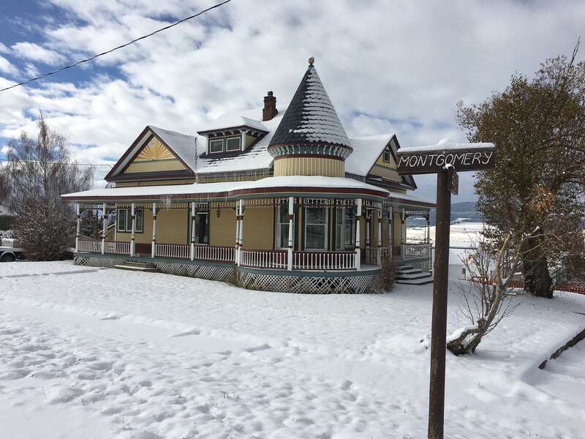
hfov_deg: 61.7
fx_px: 490
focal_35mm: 29
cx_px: 292
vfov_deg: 48.2
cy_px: 220
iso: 25
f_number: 2.2
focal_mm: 4.15
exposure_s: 1/3663
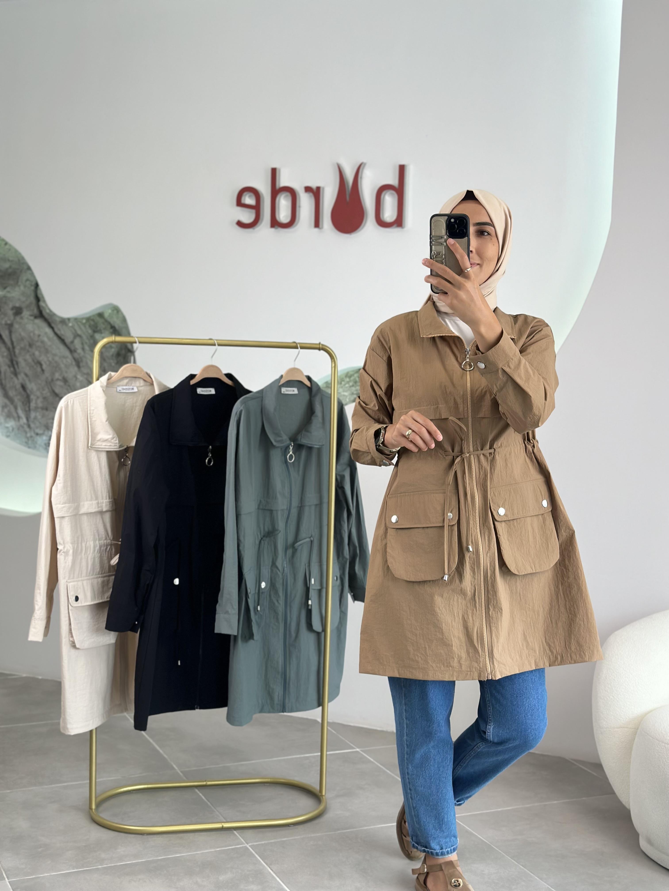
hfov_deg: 30.3
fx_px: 1237
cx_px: 334
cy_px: 446
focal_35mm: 48
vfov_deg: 39.7
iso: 80
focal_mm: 6.86
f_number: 1.78
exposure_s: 1/228
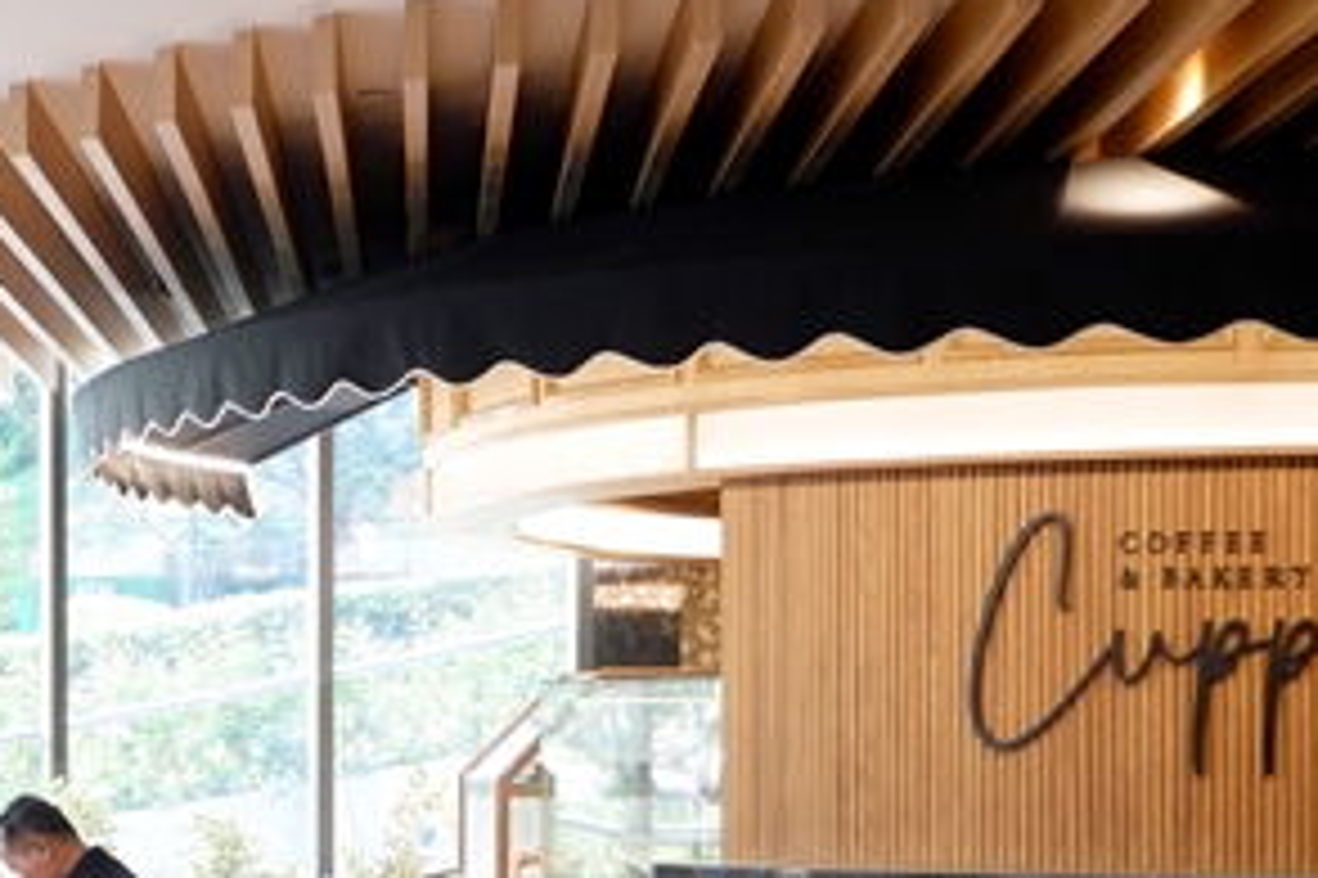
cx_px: 524
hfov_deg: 22.8
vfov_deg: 15.1
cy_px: 817
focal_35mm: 89
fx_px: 3256
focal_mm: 24.3
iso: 800
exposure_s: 1/50
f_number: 4.2
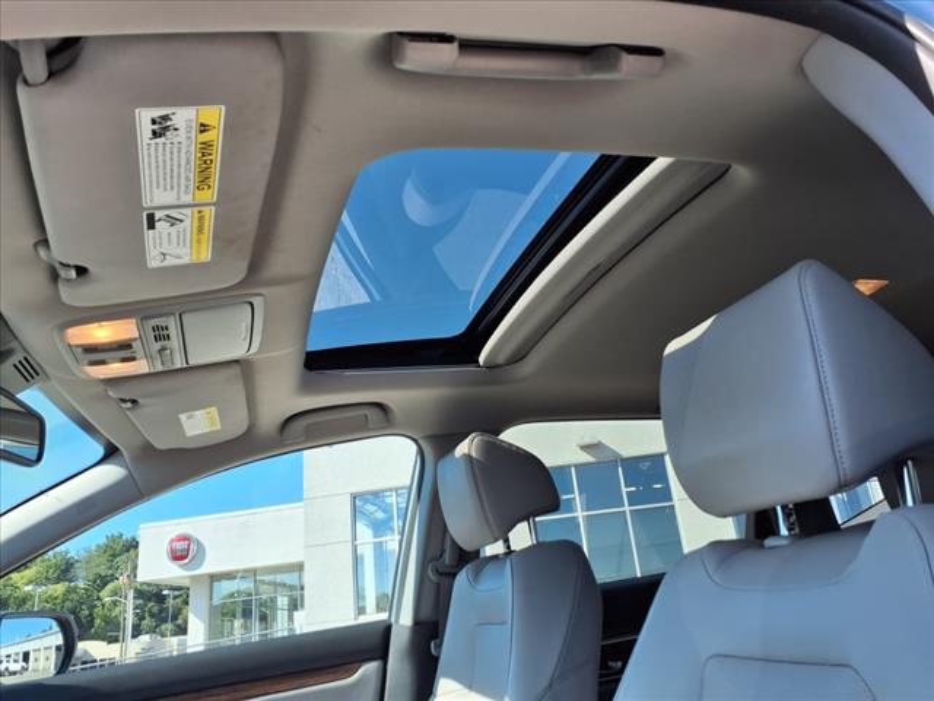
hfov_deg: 65.3
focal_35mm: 27
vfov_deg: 51.4
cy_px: 350
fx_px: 729
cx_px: 467
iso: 40
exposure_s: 1/435
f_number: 1.9
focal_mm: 3.58
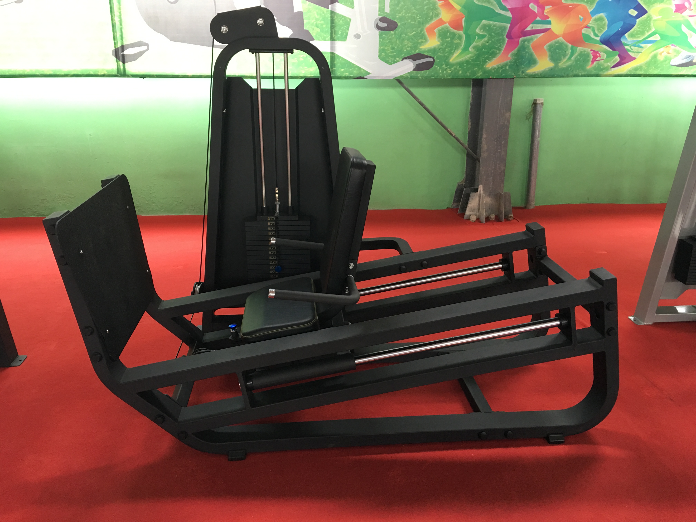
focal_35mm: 29
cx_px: 348
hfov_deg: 61.7
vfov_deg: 48.2
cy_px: 261
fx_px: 583
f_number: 2.2
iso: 64
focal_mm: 4.15
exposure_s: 1/33
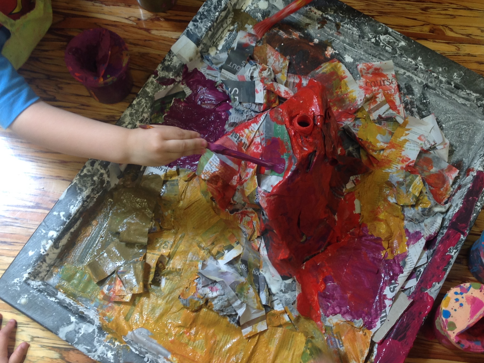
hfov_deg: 36.7
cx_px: 280
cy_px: 165
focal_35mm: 52
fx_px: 727
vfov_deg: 28.0
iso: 50
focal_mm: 4.28
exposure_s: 1/20
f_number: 2.4
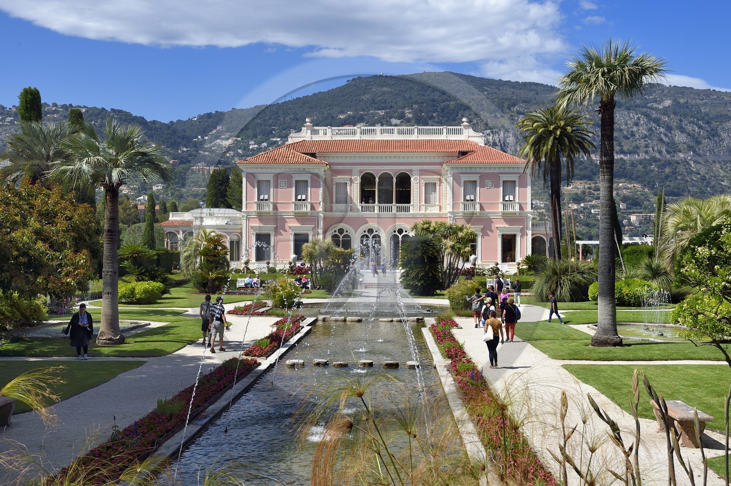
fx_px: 974
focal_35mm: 48
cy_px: 243
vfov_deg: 28.0
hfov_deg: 41.1
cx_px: 366
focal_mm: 48
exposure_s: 1/320
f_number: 11
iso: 200
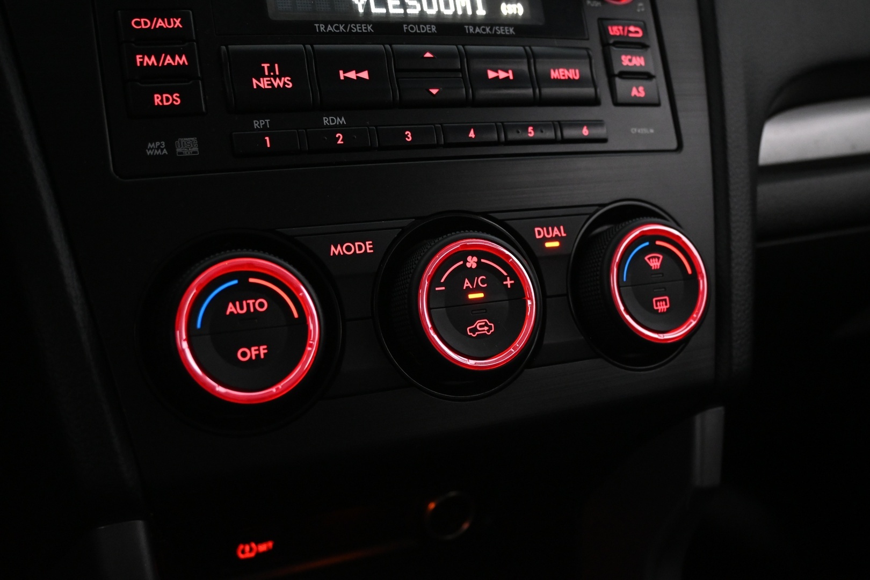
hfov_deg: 49.6
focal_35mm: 39
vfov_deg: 34.2
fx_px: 942
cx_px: 435
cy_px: 290
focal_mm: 26
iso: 2800
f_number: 4.5
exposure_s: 1/40
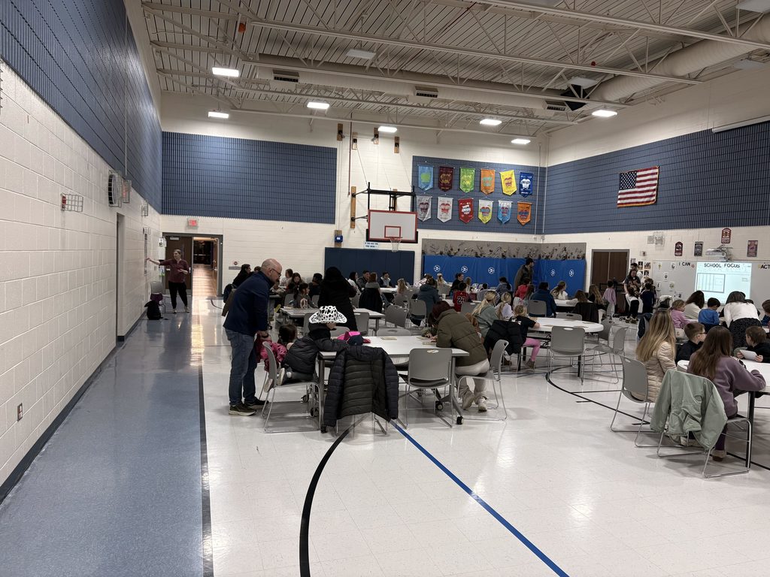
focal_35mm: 26
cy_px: 288
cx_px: 385
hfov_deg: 67.3
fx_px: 578
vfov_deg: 53.1
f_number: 1.6
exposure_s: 1/120
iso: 100
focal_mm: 5.96
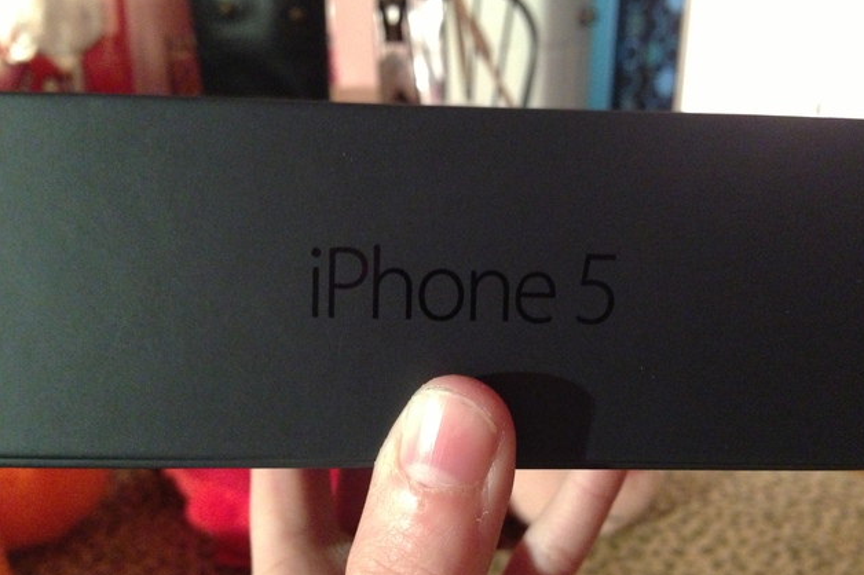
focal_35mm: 35
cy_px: 316
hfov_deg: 54.5
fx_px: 840
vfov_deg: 37.8
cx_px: 439
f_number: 2.4
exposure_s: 1/15
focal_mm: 4.13
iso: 800
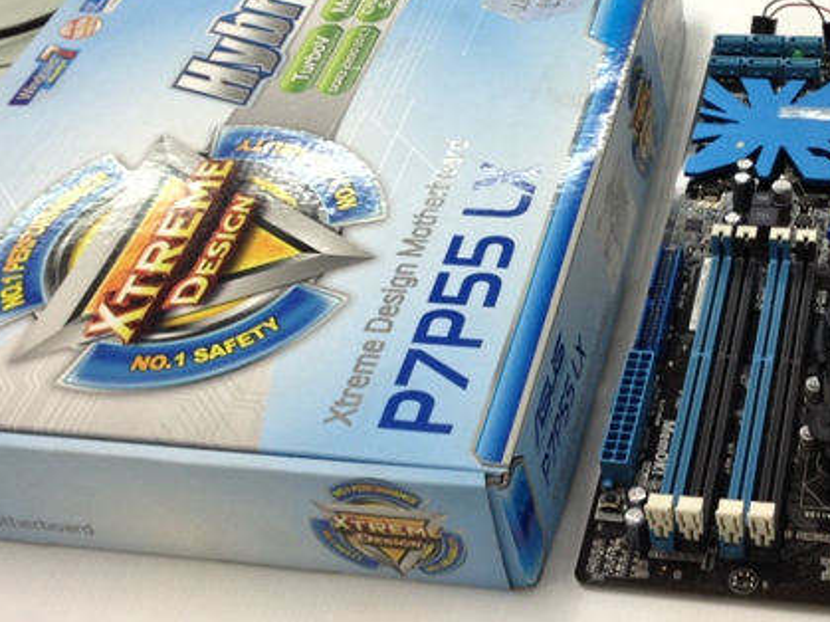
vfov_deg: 23.2
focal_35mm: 63
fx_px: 1510
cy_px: 254
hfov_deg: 30.3
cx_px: 602
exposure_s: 1/20
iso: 64
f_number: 2.4
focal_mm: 4.12
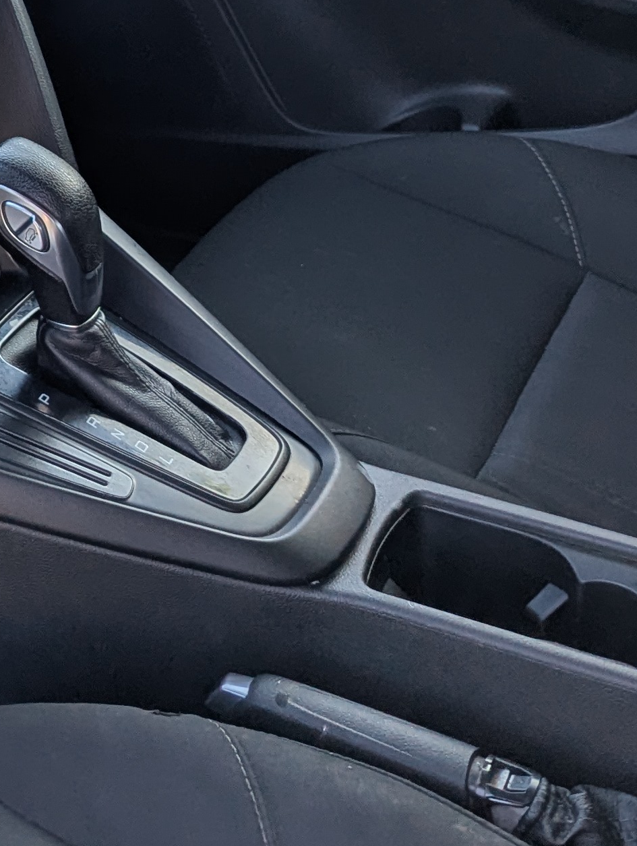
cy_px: 31
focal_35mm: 78
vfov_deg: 24.0
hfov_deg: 17.3
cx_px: -280
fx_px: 1909
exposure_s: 1/131
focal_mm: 6.81
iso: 45
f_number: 1.85
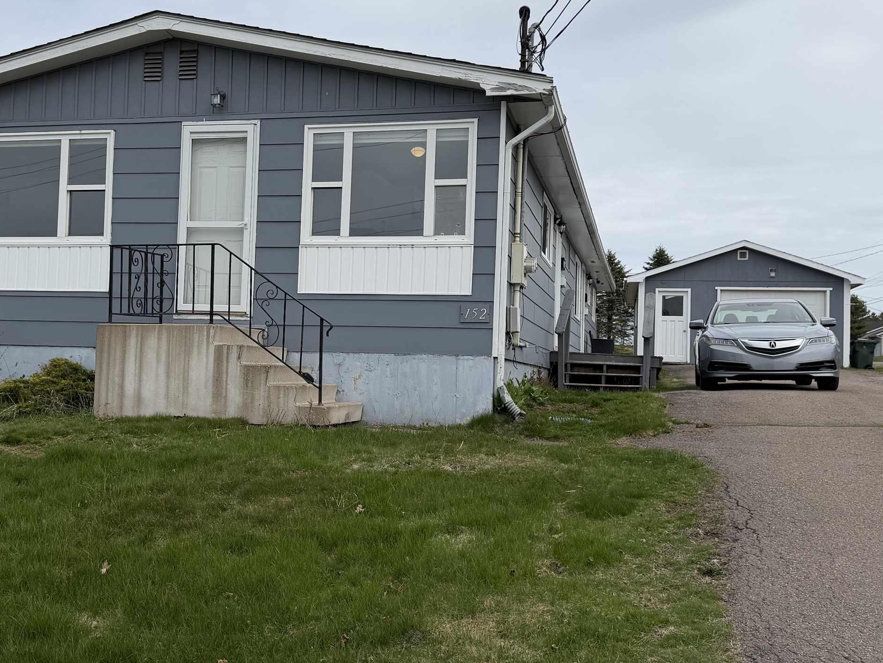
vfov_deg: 36.8
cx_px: 378
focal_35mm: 39
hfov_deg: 47.7
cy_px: 317
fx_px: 995
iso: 80
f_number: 1.78
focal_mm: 6.76
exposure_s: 1/6711
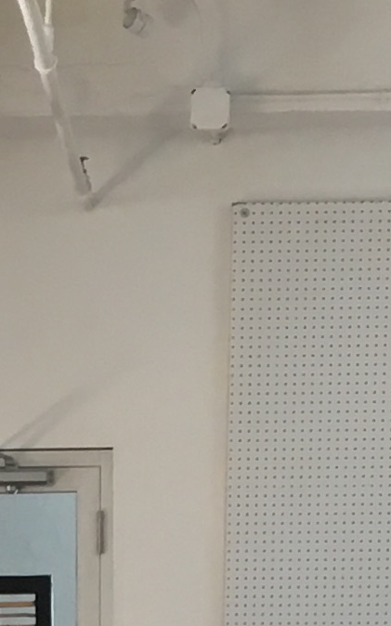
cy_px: 1419
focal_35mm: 184
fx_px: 3138
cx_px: -23
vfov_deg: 10.1
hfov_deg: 7.1
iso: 64
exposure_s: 1/30
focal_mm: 4.15
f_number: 2.2
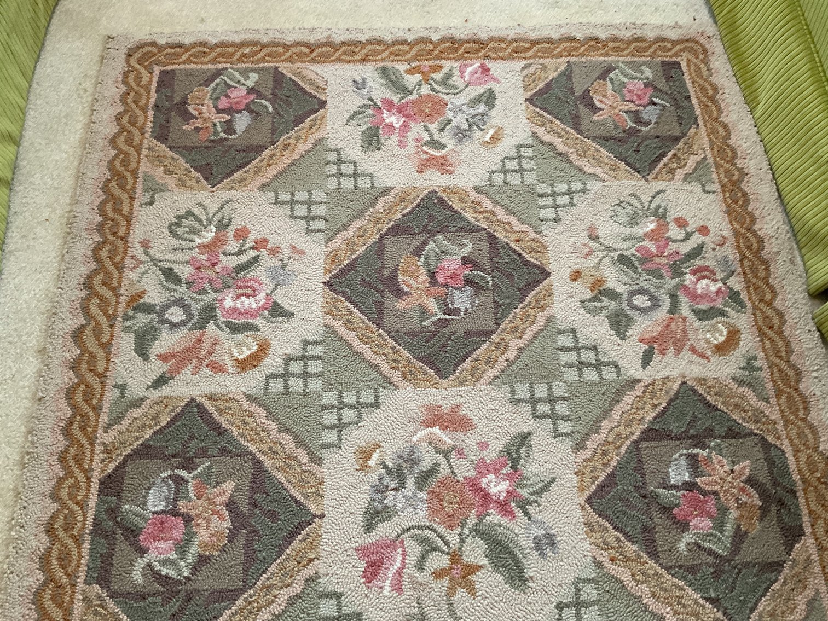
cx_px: 414
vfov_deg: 48.2
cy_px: 310
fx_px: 694
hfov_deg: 61.7
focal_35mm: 29
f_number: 1.8
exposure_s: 1/60
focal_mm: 3
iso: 200
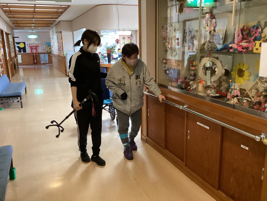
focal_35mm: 31
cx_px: 134
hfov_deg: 58.4
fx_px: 239
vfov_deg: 45.4
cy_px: 100
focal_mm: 3.3
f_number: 2.4
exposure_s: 1/60
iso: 400
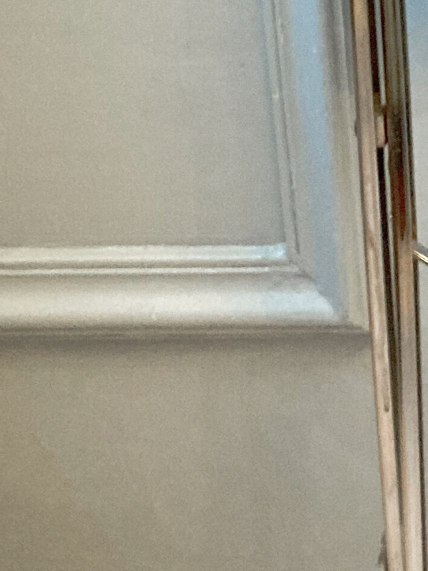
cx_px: 775
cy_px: -156
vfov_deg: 15.8
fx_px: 1961
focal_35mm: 119
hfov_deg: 11.5
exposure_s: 1/33
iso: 400
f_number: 1.8
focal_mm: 3.99
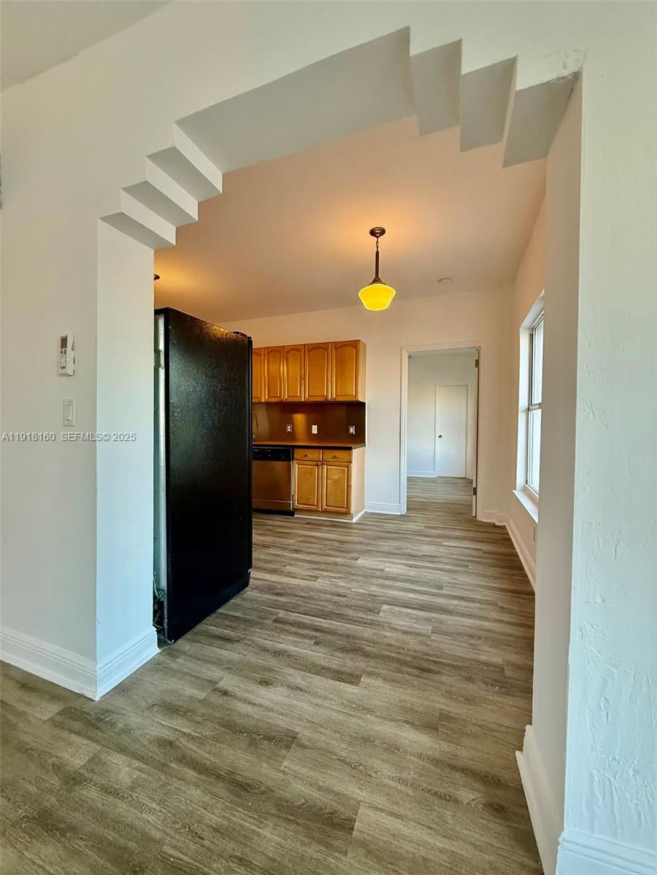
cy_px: 438
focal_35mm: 14
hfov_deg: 85.7
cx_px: 328
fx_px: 354
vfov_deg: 102.1
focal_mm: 2.22
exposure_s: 1/120
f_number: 2.2
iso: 400
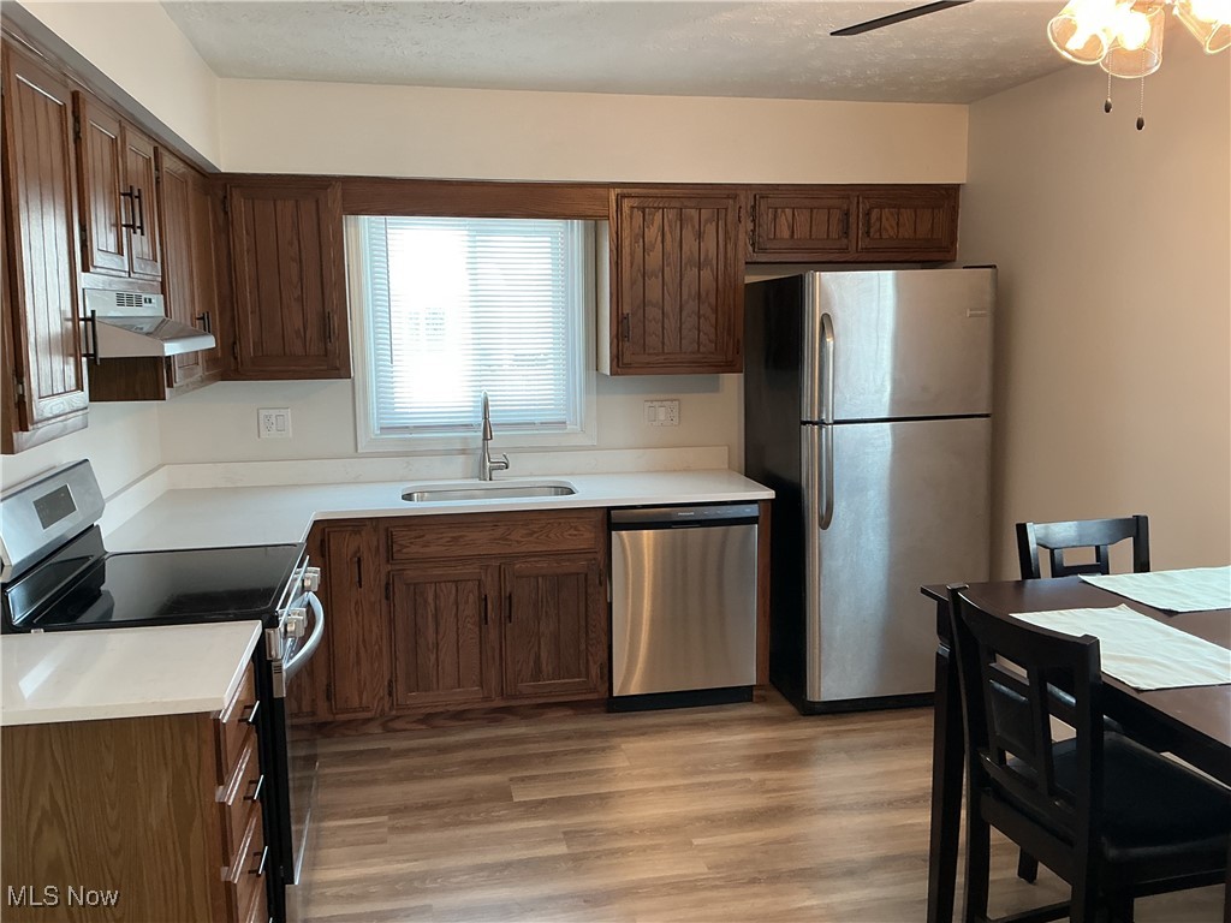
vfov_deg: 48.2
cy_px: 462
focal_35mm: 29
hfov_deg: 61.7
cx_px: 616
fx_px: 1031
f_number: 1.8
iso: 64
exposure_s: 1/60
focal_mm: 3
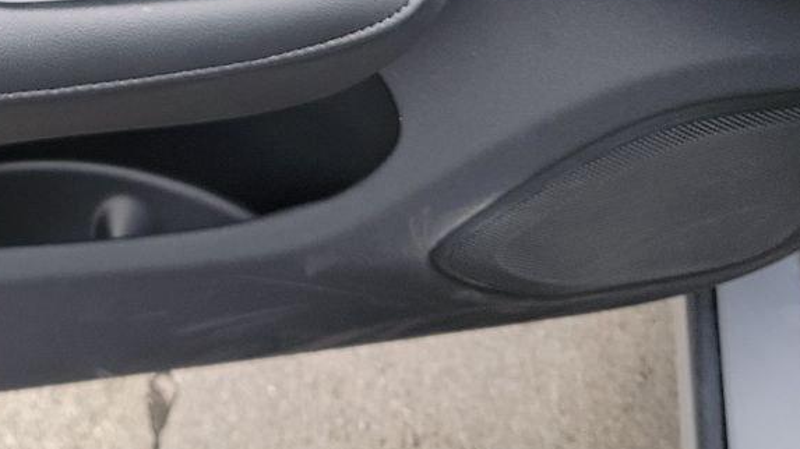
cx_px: -17
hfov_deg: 27.2
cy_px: -233
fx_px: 1548
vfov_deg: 15.2
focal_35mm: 73
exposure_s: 1/119
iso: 68
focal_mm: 6.7
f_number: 1.8
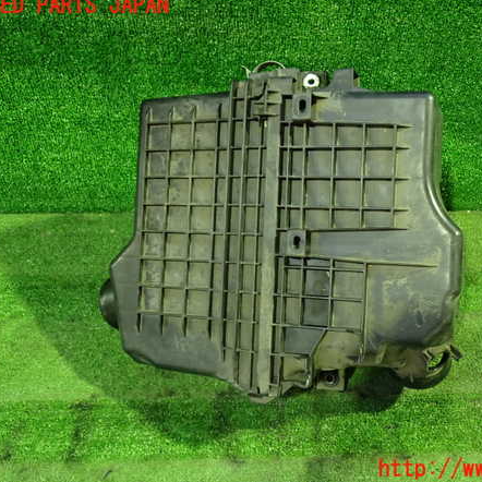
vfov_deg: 46.0
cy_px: 238
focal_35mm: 36
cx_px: 298
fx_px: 567
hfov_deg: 45.7
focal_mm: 5.4
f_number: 2.3
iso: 800
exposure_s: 1/25
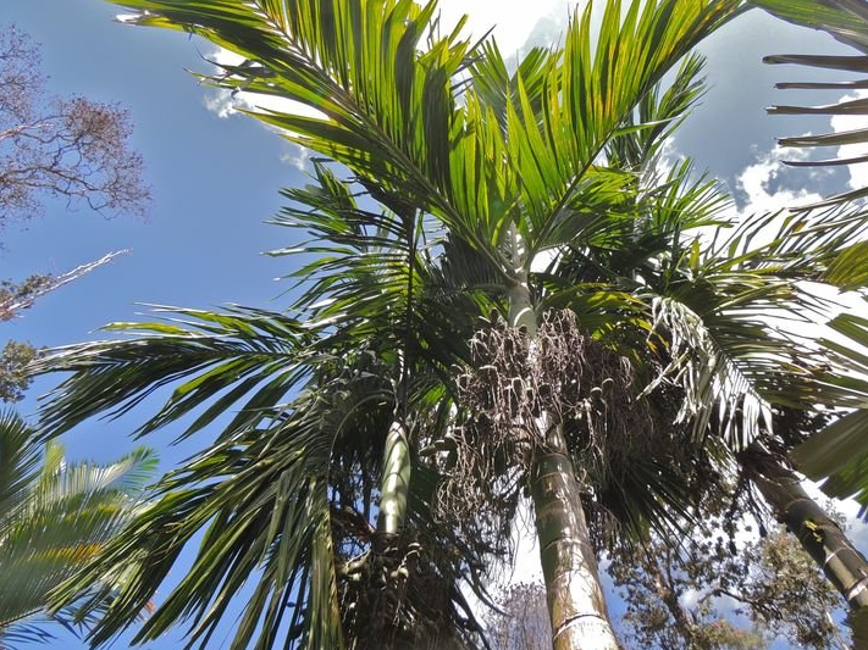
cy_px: 291
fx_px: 677
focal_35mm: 27
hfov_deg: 65.1
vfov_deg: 51.3
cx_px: 485
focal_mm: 4.3
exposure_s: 1/500
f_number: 3
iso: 100
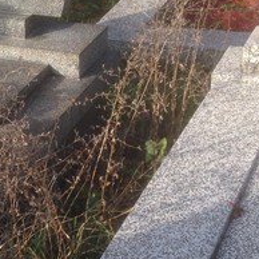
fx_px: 813
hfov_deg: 16.5
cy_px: 111
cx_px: -130
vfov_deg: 18.1
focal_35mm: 96
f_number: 2.4
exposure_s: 1/553
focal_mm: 4.12
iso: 50
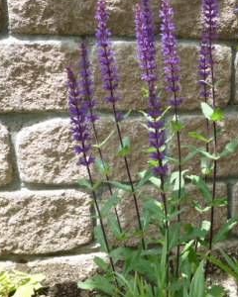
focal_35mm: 39
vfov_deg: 46.7
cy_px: 124
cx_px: 206
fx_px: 343
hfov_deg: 36.3
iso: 100
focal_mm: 4.3
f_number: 4
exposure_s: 1/200
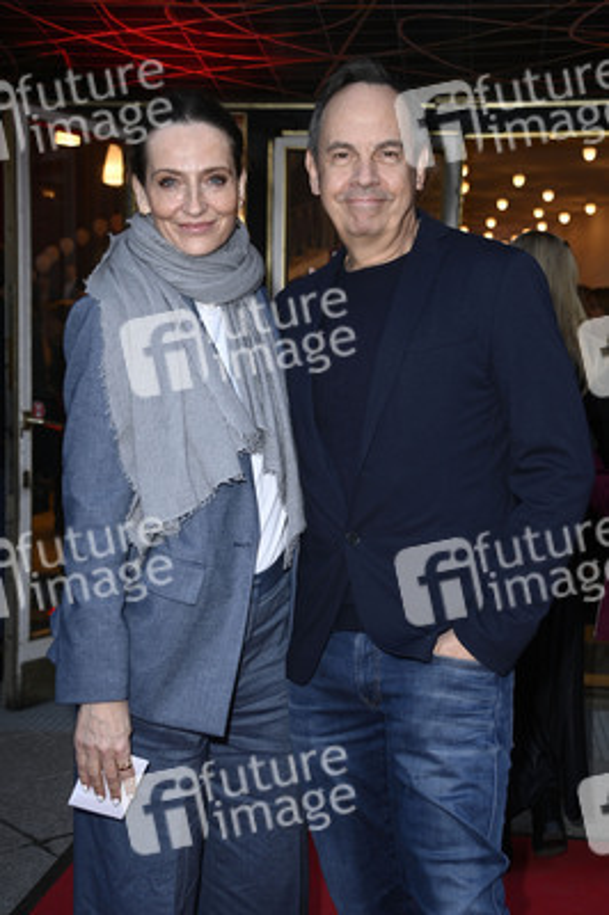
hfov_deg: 25.9
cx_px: 304
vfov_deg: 38.2
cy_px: 458
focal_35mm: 52
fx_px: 1322
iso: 800
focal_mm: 52
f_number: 5.6
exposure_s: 1/250
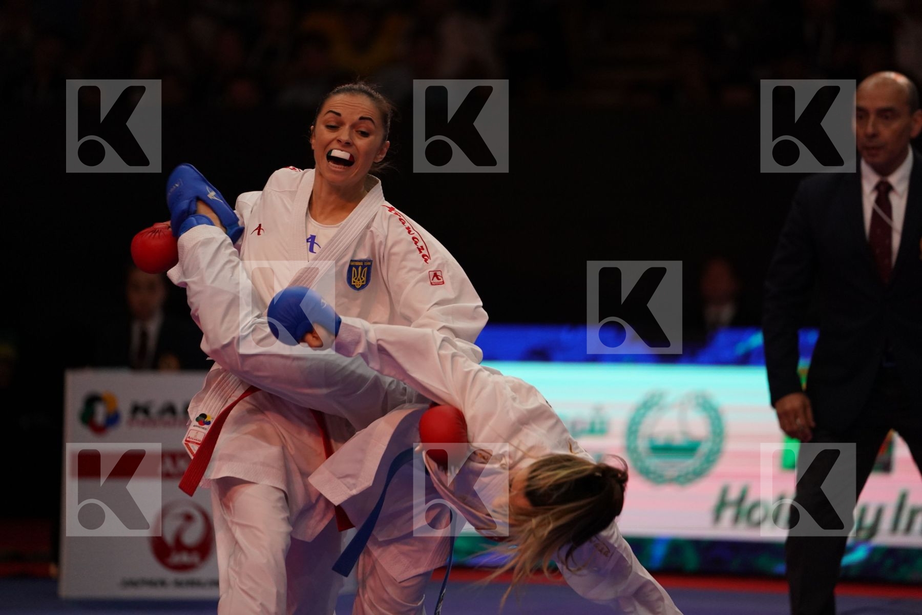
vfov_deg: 6.9
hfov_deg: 10.3
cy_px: 308
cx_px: 461
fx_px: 5122
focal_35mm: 200
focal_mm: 200
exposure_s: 1/1000
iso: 2500
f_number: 2.8
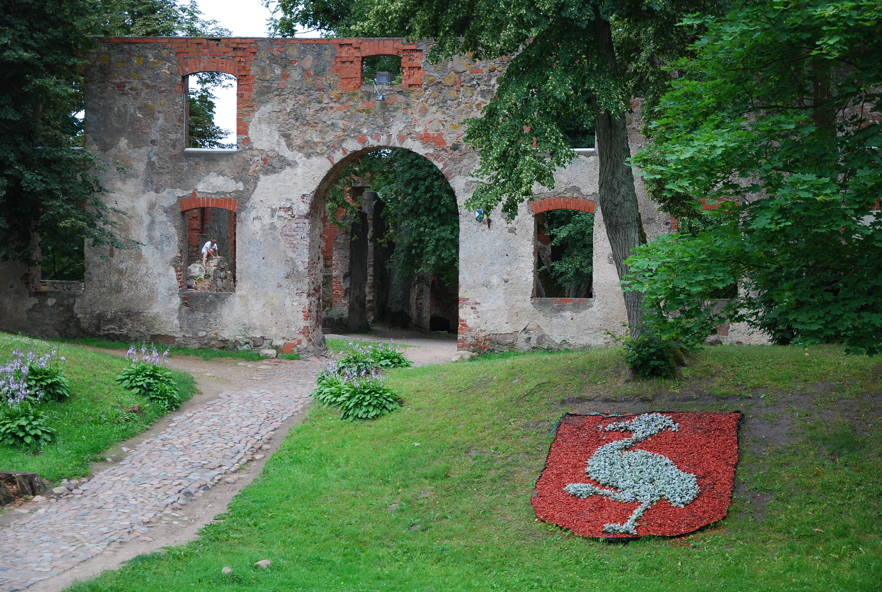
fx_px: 2136
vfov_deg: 15.8
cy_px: 296
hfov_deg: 23.3
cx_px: 441
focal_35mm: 87
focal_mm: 58
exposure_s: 1/125
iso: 200
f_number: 5.3
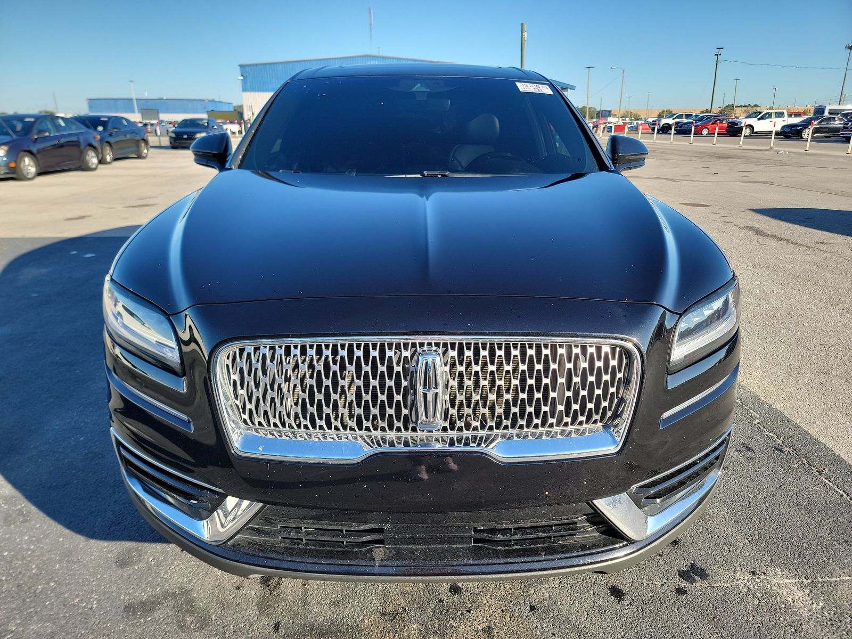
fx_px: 591
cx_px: 426
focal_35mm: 24
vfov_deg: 56.8
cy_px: 320
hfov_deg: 71.6
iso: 50
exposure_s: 1/386
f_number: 1.8
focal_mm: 6.7
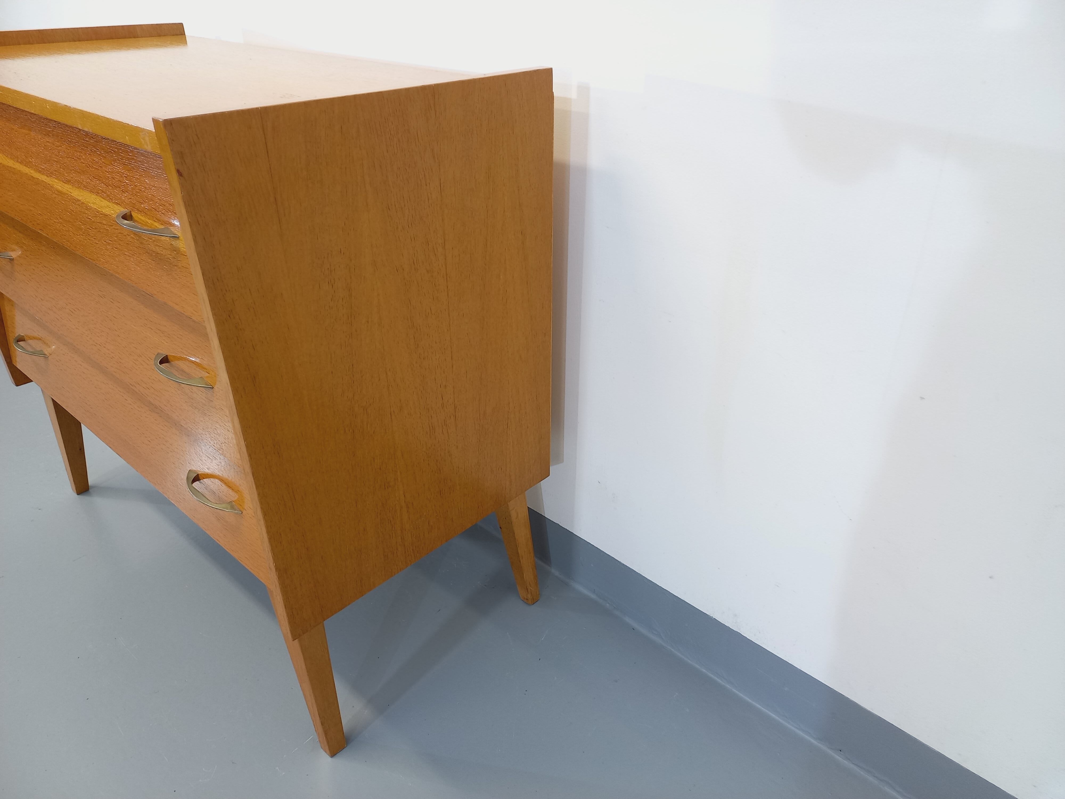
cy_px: 400
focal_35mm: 25
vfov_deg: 54.9
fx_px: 769
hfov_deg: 69.4
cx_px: 532
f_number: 1.8
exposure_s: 1/49
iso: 250
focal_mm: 4.65
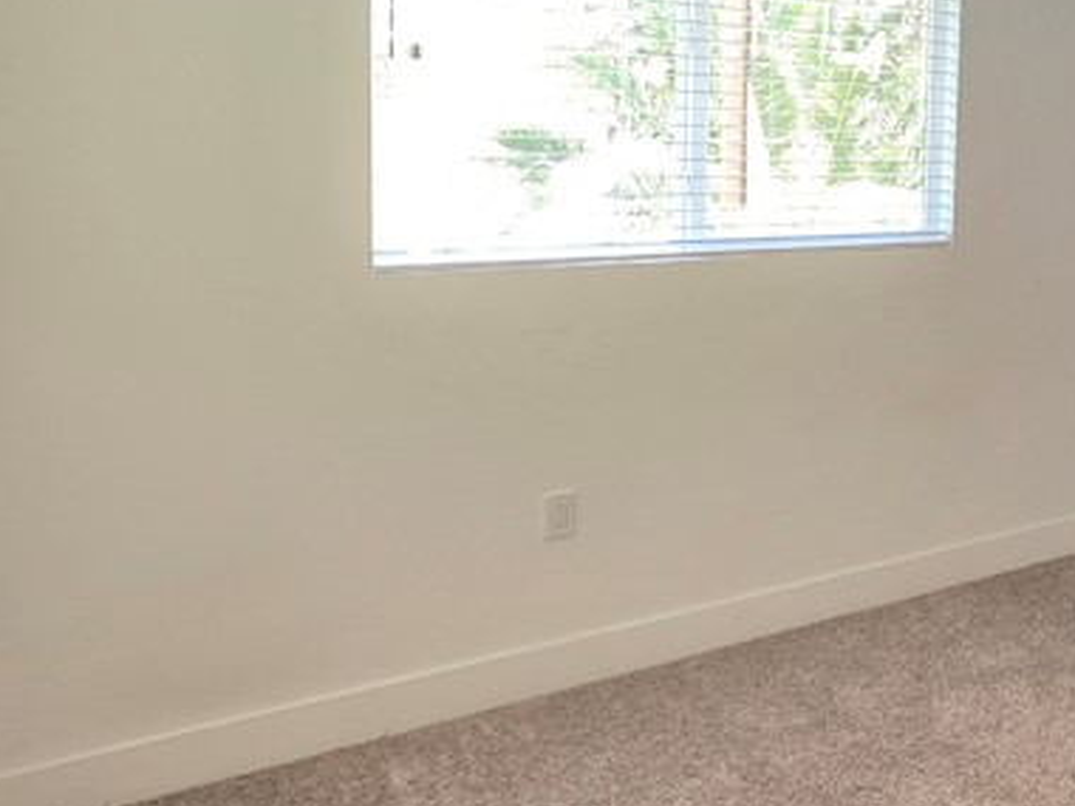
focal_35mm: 35
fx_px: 1087
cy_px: 189
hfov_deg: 43.8
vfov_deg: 39.5
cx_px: 1109
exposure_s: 1/60
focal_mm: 2.2
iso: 400
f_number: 1.9
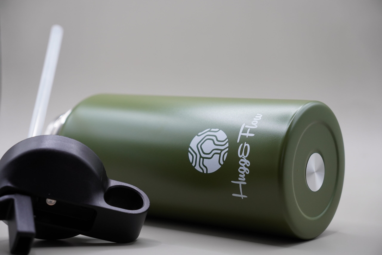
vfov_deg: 18.2
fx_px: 796
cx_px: 191
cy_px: 128
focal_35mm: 75
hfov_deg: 27.0
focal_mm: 50
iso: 500
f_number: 4
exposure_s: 1/80
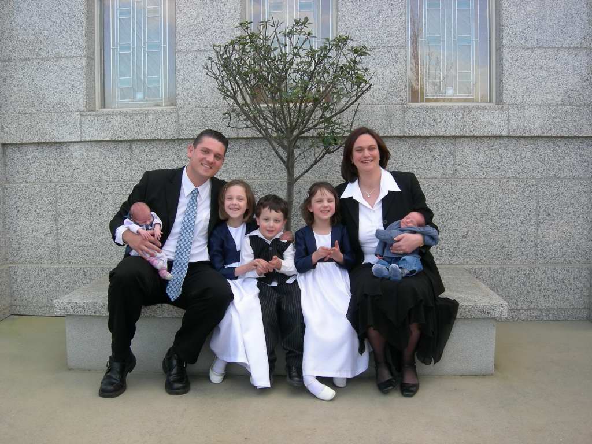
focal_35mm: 36
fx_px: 616
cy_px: 222
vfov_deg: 39.7
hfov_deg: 51.4
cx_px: 296
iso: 64
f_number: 4.3
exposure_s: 1/99.4
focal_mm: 7.5
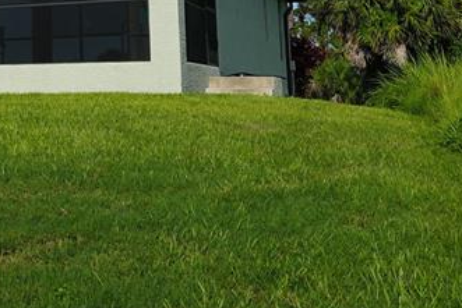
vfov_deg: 19.2
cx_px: -81
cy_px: -29
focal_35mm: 68
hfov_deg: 26.6
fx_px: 873
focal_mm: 14.7
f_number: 5
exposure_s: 1/1000
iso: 100
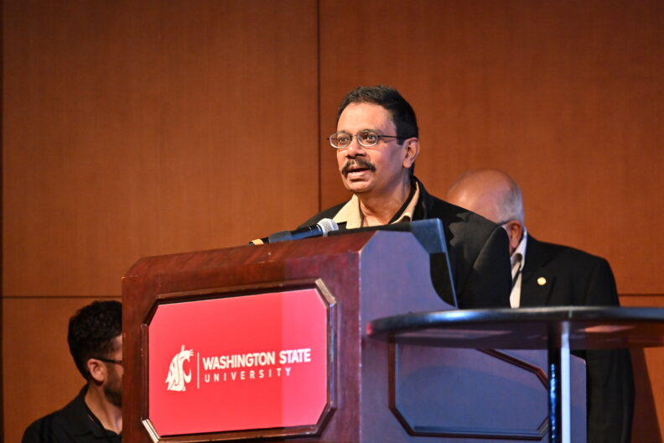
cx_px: 332
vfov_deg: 4.6
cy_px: 222
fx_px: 5533
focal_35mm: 300
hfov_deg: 6.9
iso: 1600
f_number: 2.8
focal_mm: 200
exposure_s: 1/160
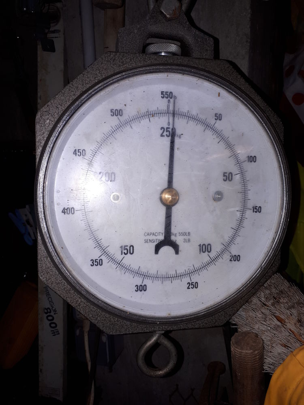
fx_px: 316
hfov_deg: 51.4
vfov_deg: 65.3
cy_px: 202
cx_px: 152
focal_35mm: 27
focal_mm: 3.6
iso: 40
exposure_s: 1/114
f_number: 1.9
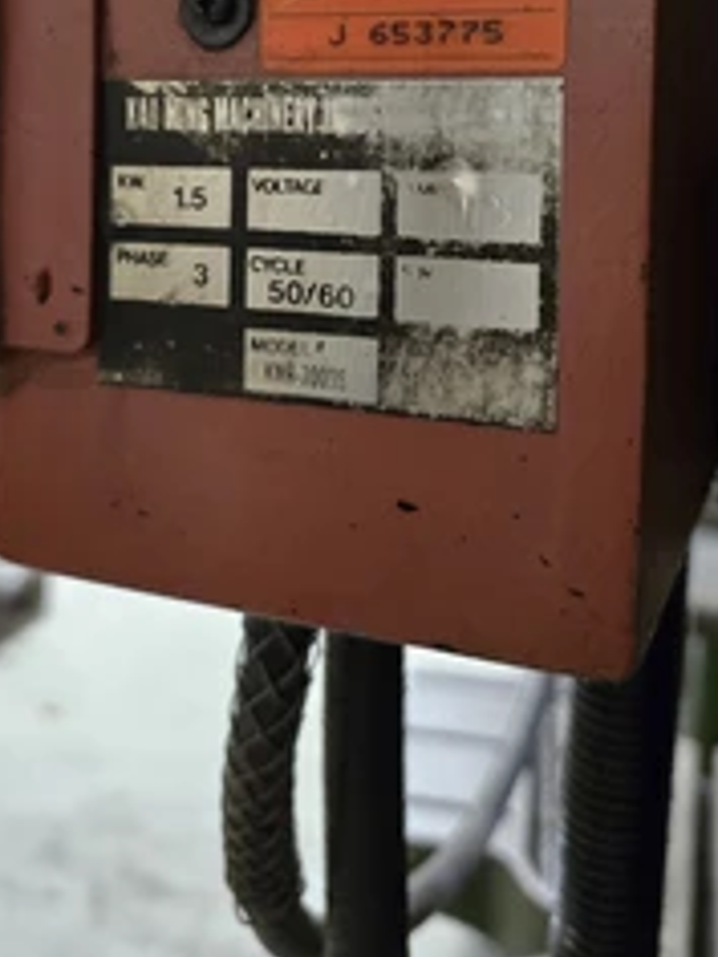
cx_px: 389
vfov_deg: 45.2
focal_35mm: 39
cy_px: 178
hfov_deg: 36.8
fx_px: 1079
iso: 1600
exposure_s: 1/60
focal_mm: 6.3
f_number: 1.7
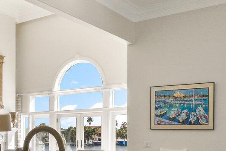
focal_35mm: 57
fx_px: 358
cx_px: 31
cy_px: 143
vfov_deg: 23.0
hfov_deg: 33.6
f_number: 9
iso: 400
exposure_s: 1/160
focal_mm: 10
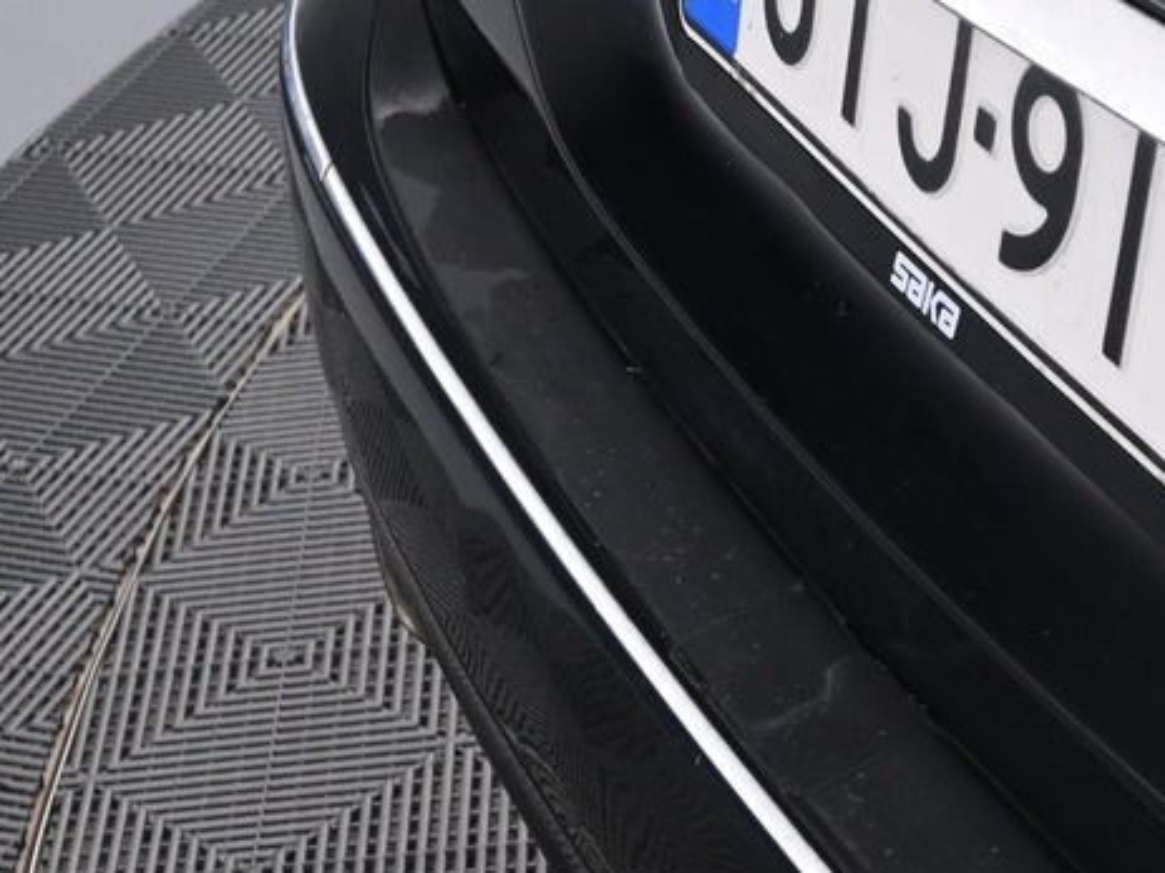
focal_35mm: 104
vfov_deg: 14.2
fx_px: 3483
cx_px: 974
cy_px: 694
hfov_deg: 18.8
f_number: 3.8
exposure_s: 1/50
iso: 1600
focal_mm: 20.5
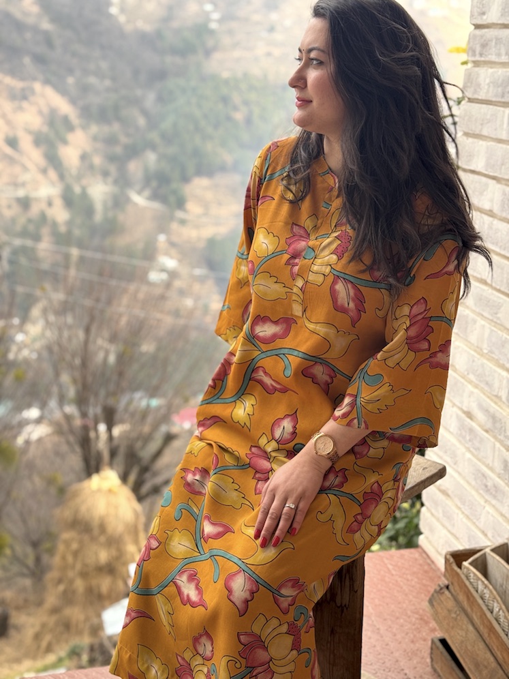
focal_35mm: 48
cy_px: 340
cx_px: 254
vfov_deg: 39.7
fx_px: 941
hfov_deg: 30.3
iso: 64
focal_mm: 6.76
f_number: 1.78
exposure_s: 1/287
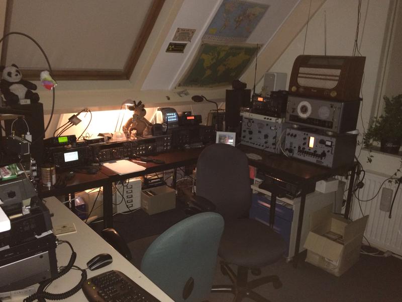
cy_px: 151
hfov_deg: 61.7
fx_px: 337
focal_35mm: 29
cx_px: 201
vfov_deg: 48.2
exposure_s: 1/17
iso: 250
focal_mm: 4.15
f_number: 2.2
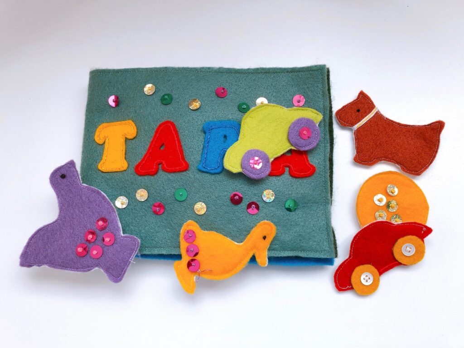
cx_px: 232
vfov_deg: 49.7
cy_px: 174
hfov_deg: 63.4
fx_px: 375
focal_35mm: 28
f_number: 1.8
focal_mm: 4
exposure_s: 1/120
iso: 40
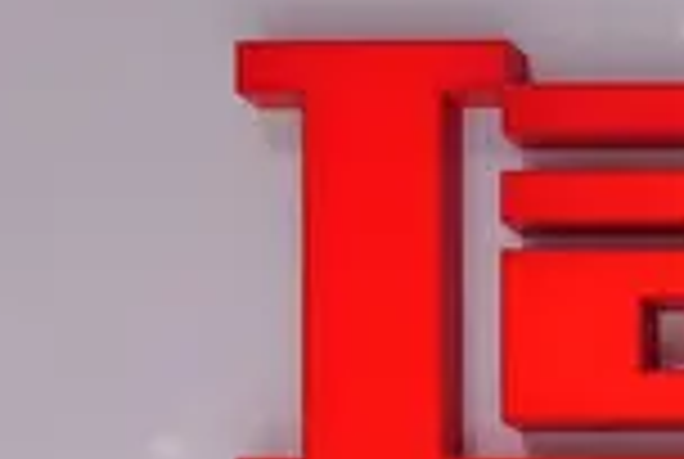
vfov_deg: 7.6
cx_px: 1737
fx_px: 3217
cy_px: 1116
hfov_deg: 10.2
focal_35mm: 169
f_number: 5.6
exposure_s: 1/320
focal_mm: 33
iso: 1600
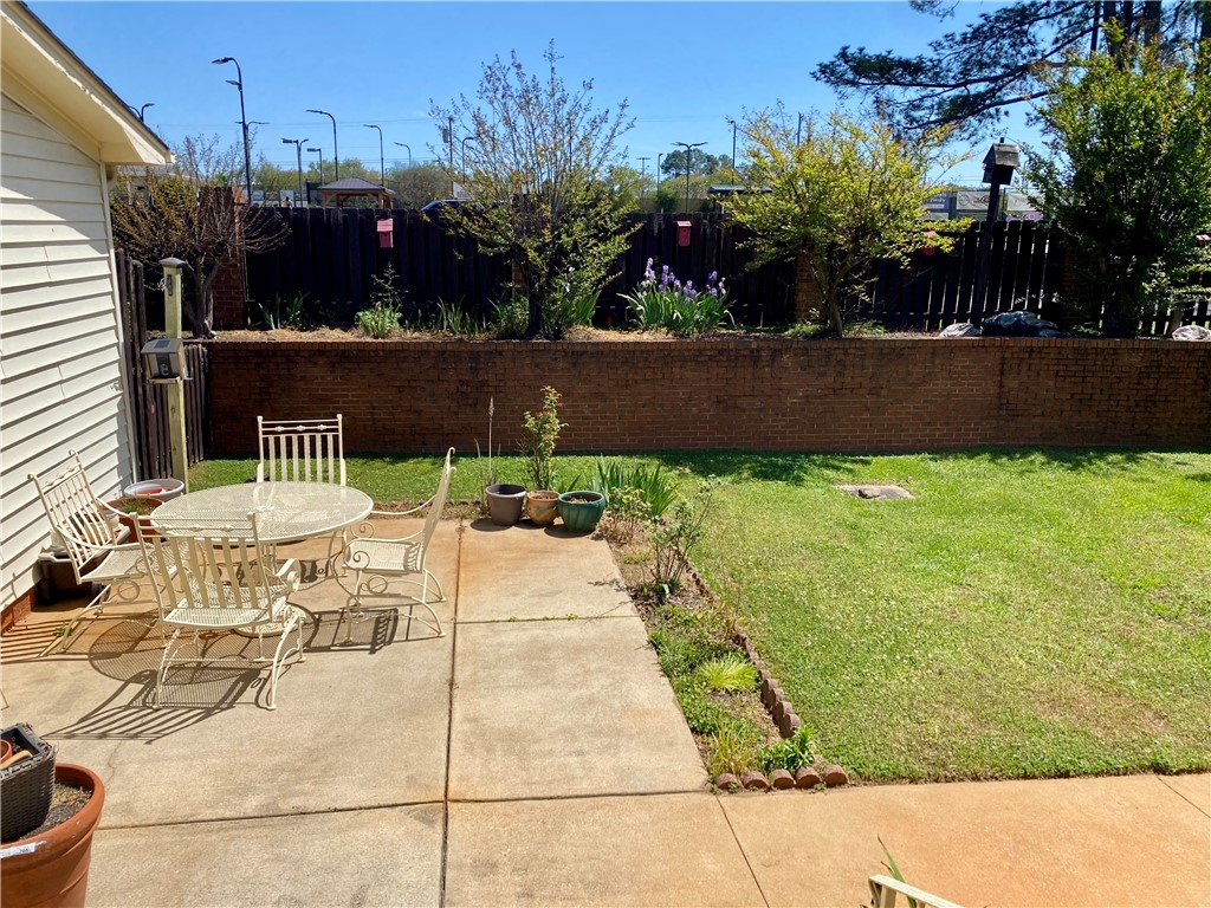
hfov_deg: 67.3
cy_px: 454
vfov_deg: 53.1
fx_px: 910
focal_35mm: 26
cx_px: 606
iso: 32
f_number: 1.8
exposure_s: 1/2688
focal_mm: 4.25
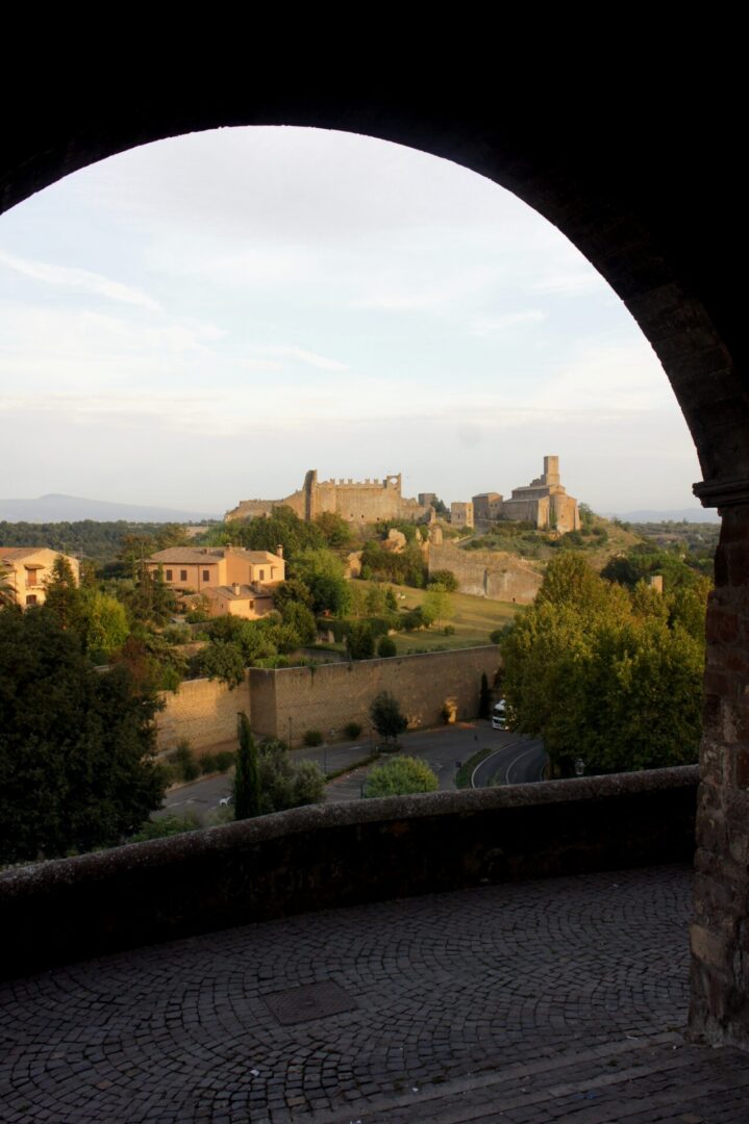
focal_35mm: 34
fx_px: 1078
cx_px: 374
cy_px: 562
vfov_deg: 55.1
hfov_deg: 38.3
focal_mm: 23
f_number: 7.1
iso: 200
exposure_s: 1/125
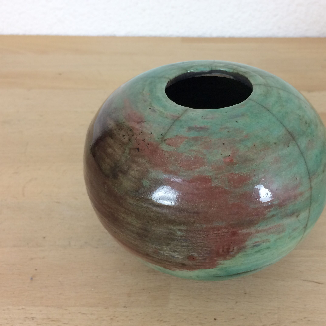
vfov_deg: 42.8
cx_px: 202
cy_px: 159
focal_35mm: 39
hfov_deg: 42.5
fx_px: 416
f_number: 2.2
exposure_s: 1/33
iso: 50
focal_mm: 4.15
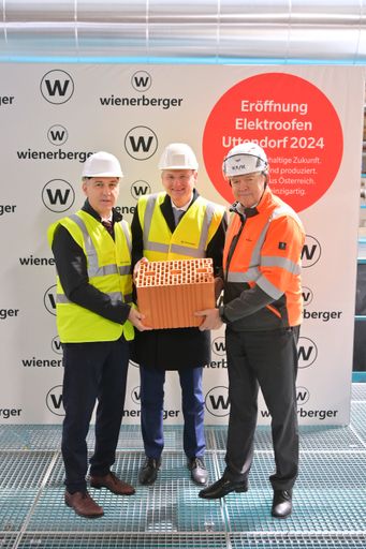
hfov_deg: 33.4
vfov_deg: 48.5
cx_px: 183
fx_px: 610
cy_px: 274
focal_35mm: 40
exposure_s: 1/40
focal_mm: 40
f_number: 5.6
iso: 2500
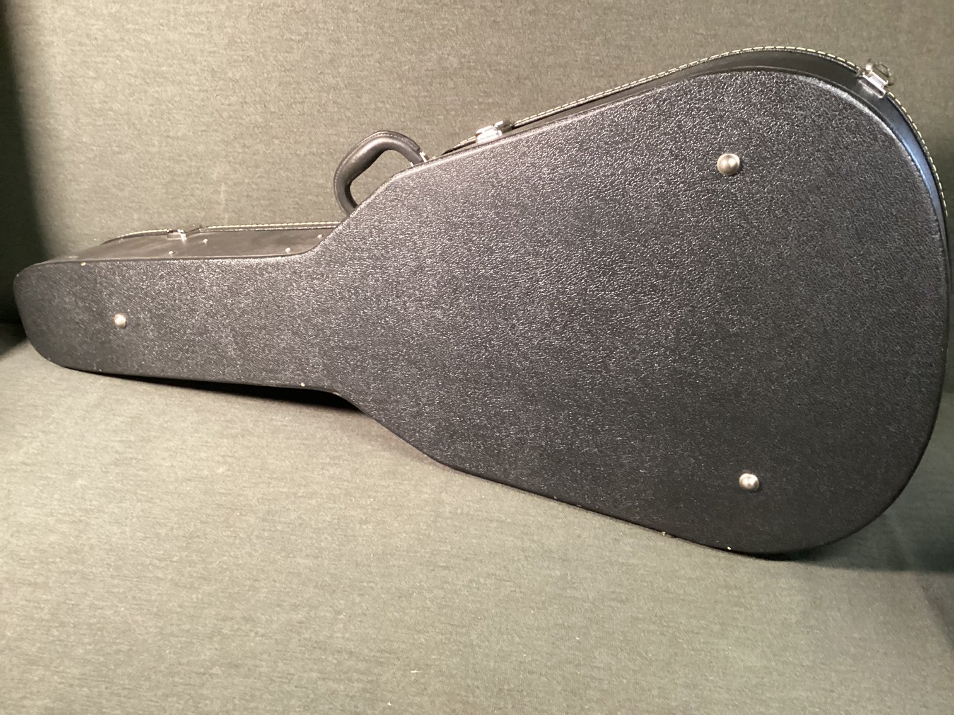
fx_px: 854
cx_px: 477
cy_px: 358
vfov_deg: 45.4
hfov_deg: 58.3
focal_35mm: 31
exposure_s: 1/30
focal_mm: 3.3
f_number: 2.4
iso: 400
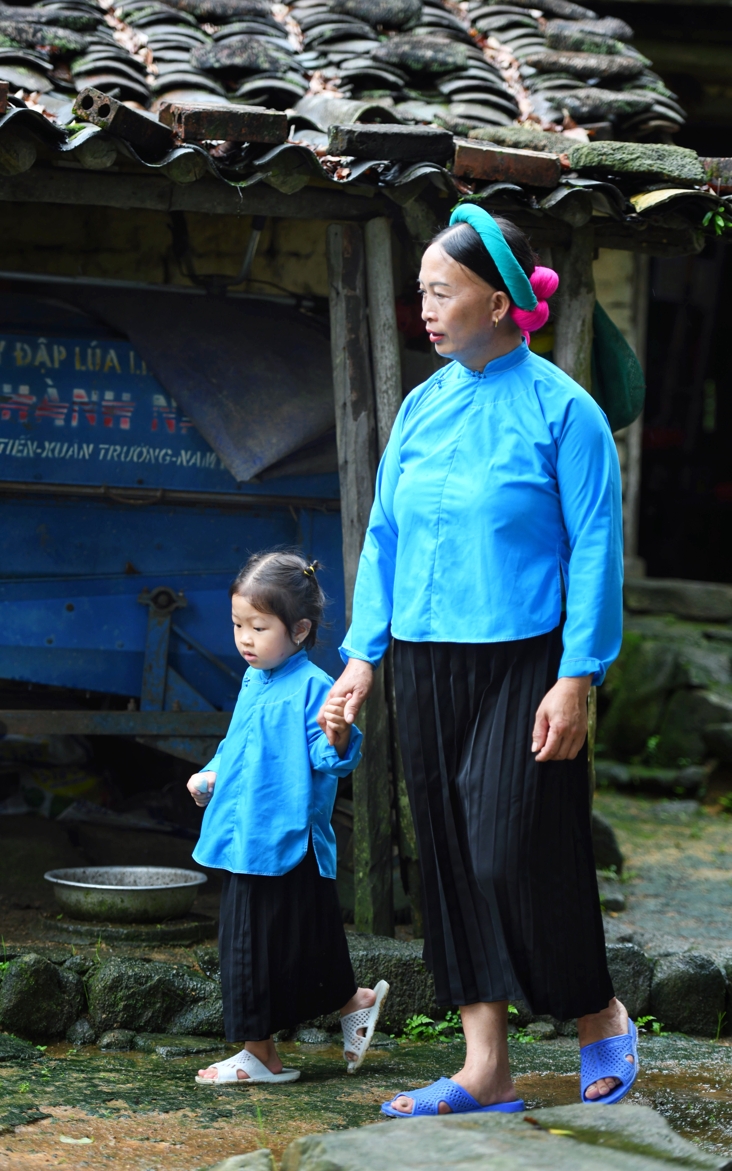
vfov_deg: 20.0
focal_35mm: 104
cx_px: 381
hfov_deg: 12.6
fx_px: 3319
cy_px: 585
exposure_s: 1/250
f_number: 2.8
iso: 640
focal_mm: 102
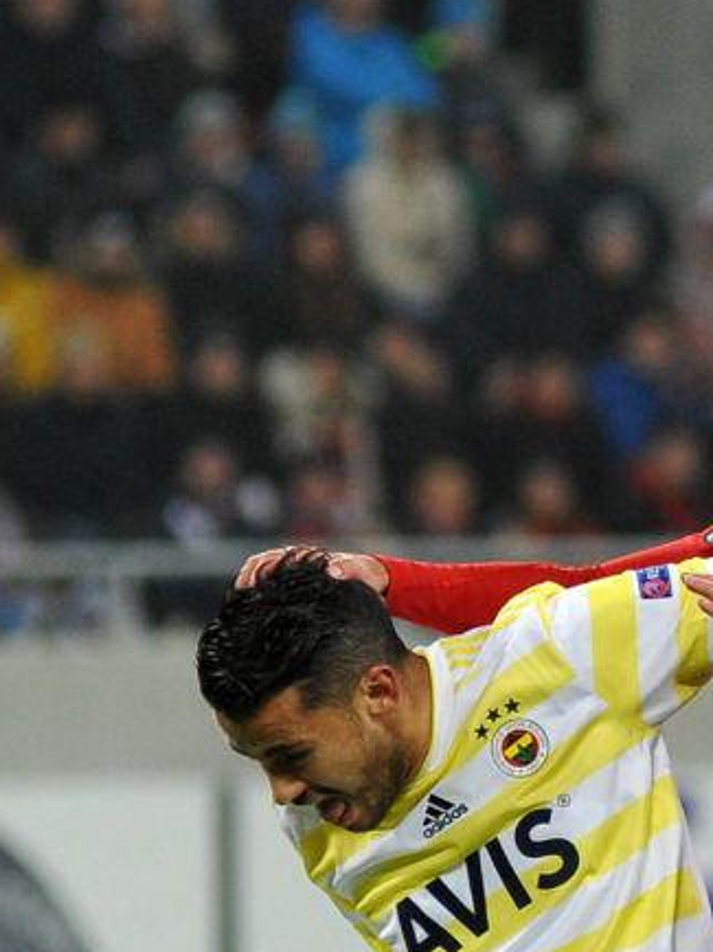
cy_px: 1005
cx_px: 450
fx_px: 11931
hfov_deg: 3.4
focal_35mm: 434
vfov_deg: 4.6
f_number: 3.2
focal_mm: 170
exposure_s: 1/1250
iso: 1600
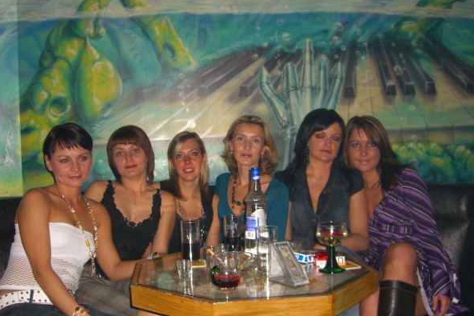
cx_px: 235
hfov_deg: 48.5
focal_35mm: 40
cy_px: 163
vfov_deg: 33.4
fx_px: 526
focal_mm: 7.9
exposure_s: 1/60
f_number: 2.8
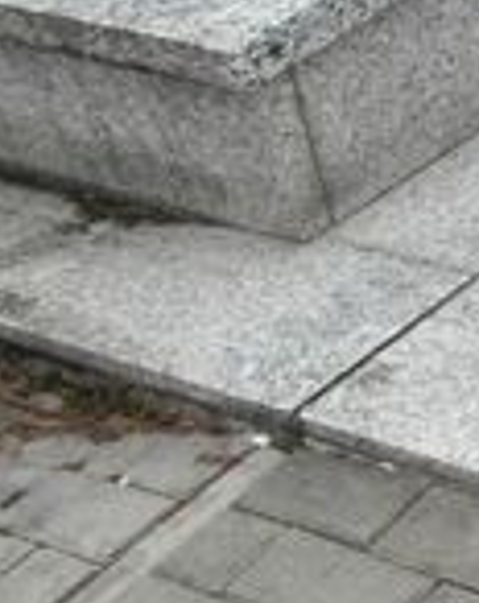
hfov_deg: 11.8
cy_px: 17
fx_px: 1833
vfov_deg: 18.3
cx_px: 1185
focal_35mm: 103
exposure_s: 1/125
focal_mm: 5.2
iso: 80
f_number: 3.4
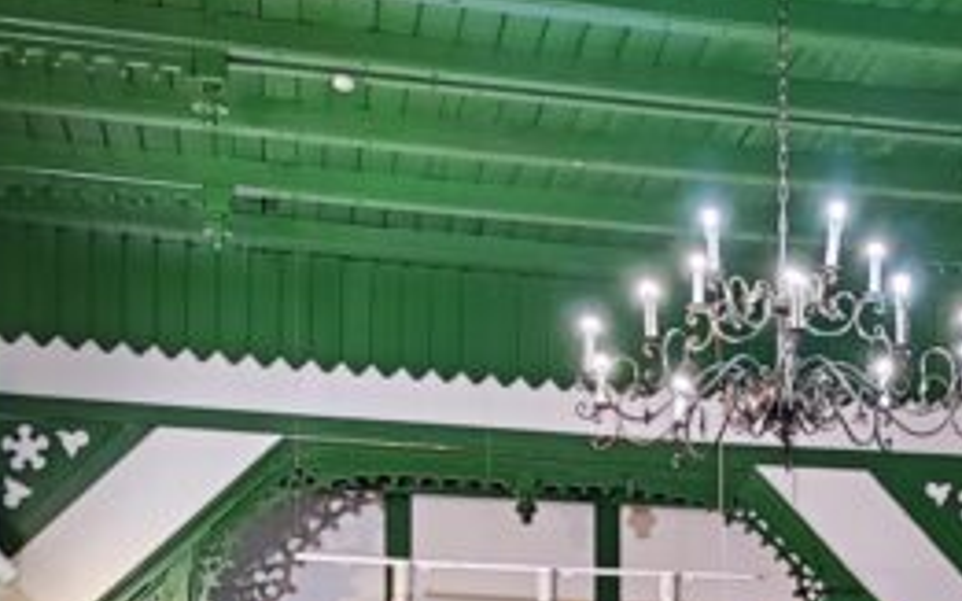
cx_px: 792
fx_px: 1966
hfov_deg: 26.9
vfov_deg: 16.0
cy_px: 892
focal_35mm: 75
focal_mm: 5.89
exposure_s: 1/13
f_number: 1.89
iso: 332
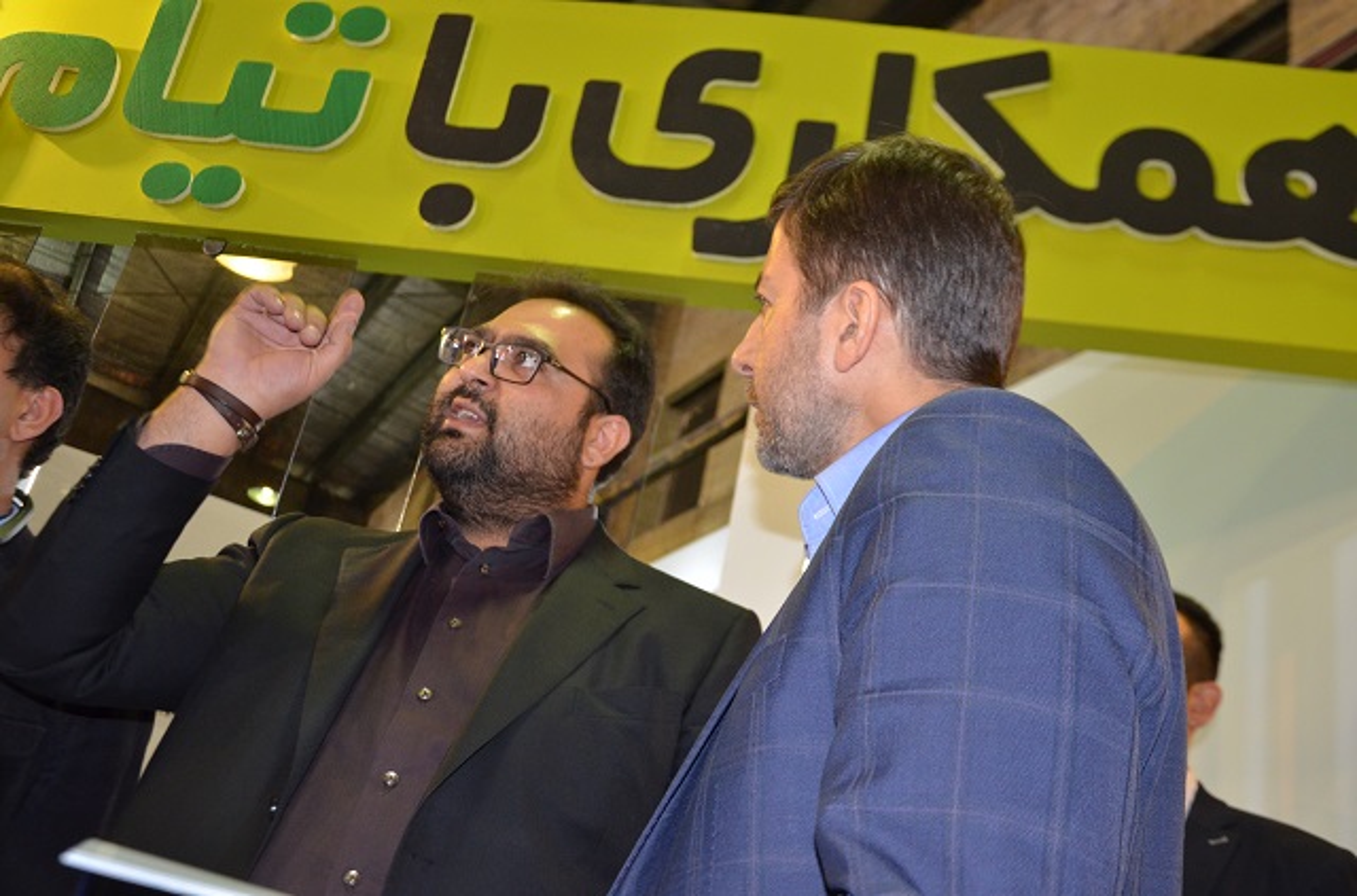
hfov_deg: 51.4
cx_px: 678
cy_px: 448
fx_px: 1410
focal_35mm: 38
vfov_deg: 35.3
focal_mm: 25
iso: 1600
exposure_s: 1/60
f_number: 4
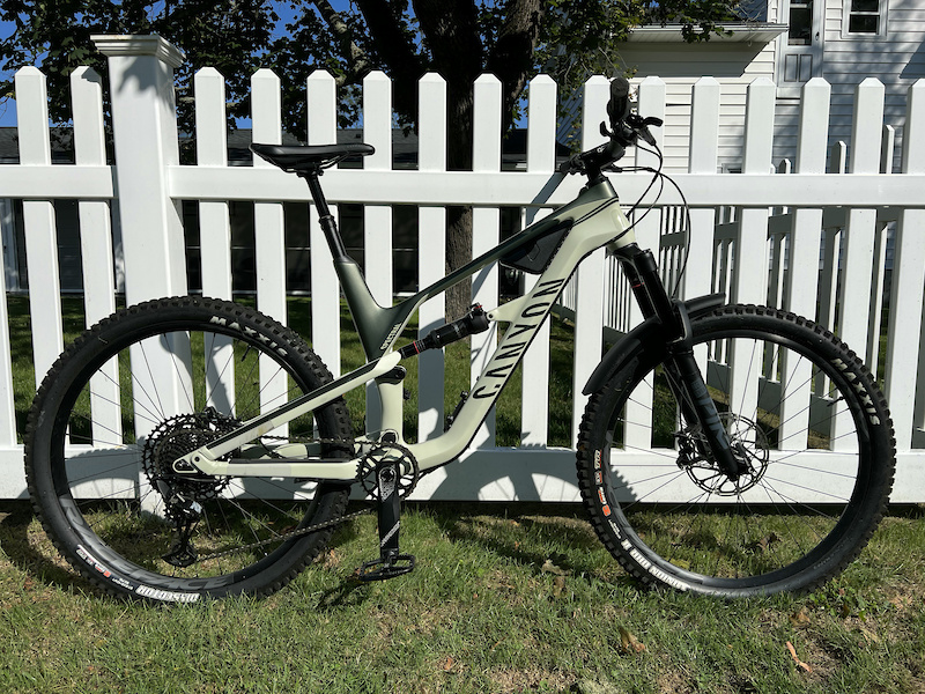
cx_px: 462
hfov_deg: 67.3
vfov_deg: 53.1
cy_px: 347
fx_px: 695
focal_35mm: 26
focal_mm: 5.7
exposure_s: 1/8696
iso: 50
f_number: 1.5
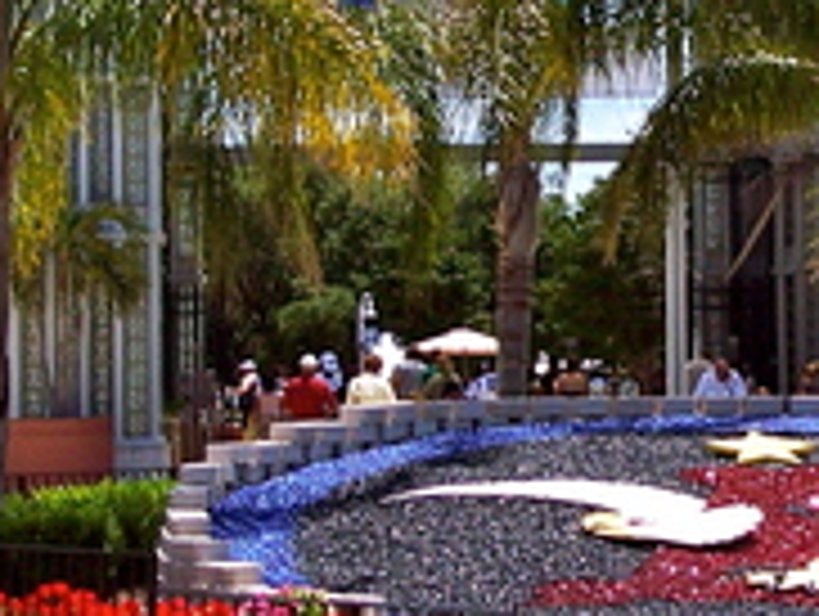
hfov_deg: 14.4
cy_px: 49
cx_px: 562
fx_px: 3246
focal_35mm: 137
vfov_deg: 10.8
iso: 100
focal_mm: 8
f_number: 4
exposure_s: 1/750
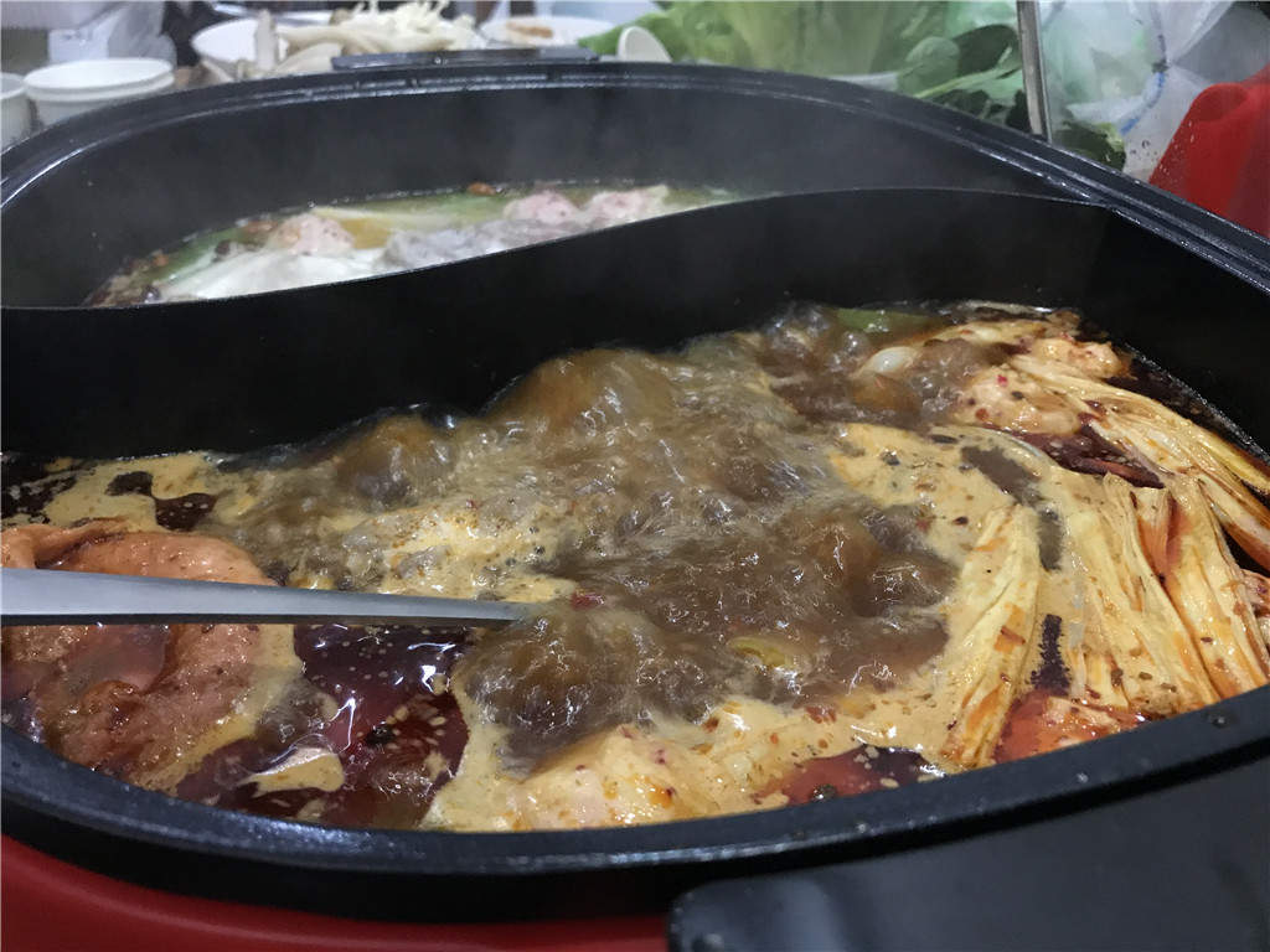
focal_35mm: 28
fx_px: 1027
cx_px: 635
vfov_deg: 49.7
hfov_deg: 63.4
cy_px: 476
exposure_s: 1/9
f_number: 1.8
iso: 100
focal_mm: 3.99
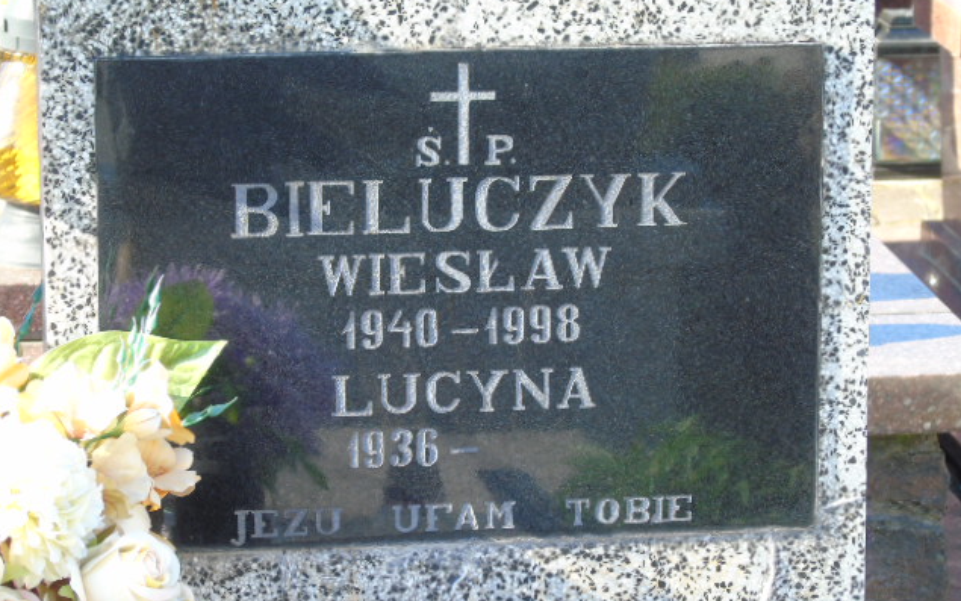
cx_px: 480
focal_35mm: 173
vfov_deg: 7.6
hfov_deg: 12.1
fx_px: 4531
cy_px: 332
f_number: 4.9
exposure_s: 1/125
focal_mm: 29
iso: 200
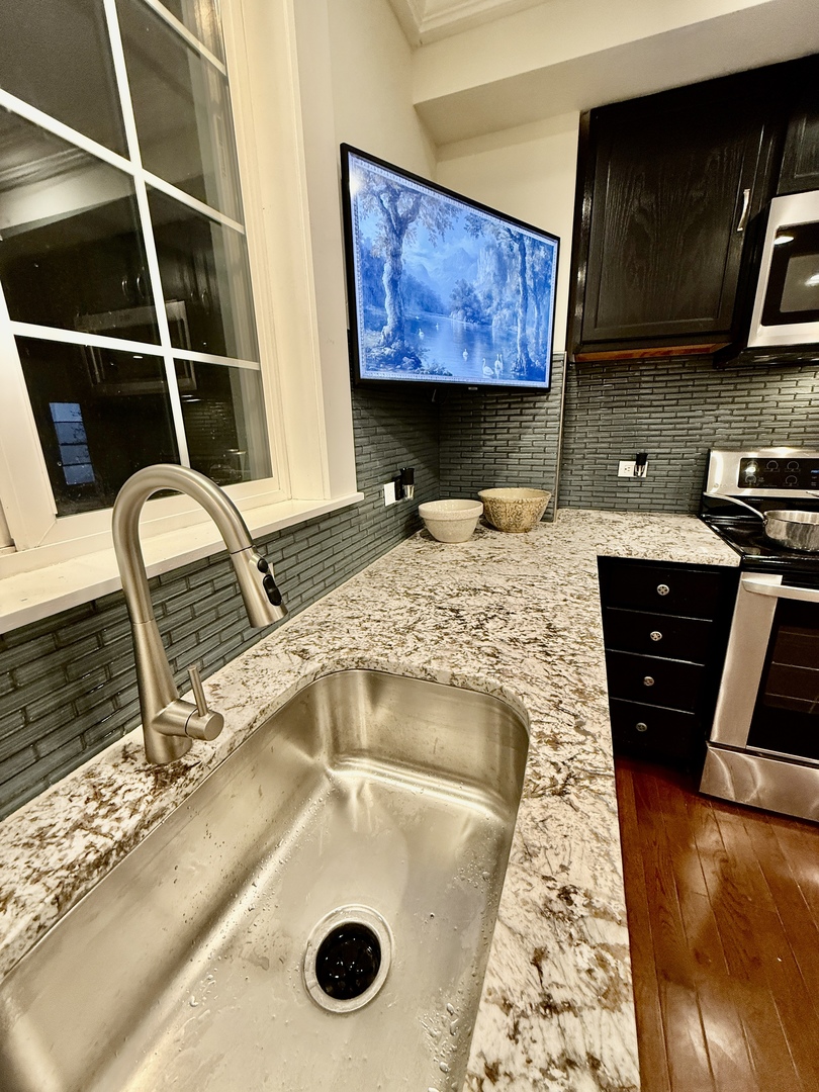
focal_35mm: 14
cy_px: 546
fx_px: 442
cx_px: 410
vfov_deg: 102.1
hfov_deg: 85.7
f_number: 2.2
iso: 250
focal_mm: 2.22
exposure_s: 1/60
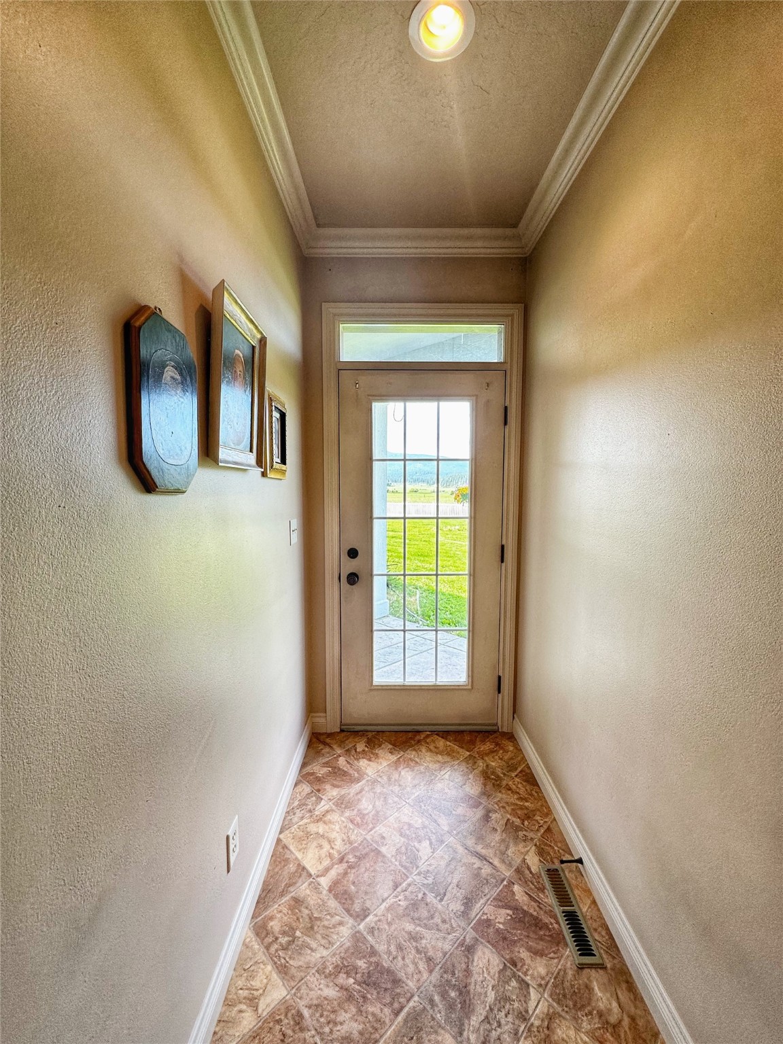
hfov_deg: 85.7
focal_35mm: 14
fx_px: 422
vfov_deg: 102.1
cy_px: 522
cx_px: 392
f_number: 2.2
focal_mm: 2.22
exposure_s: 1/120
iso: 50
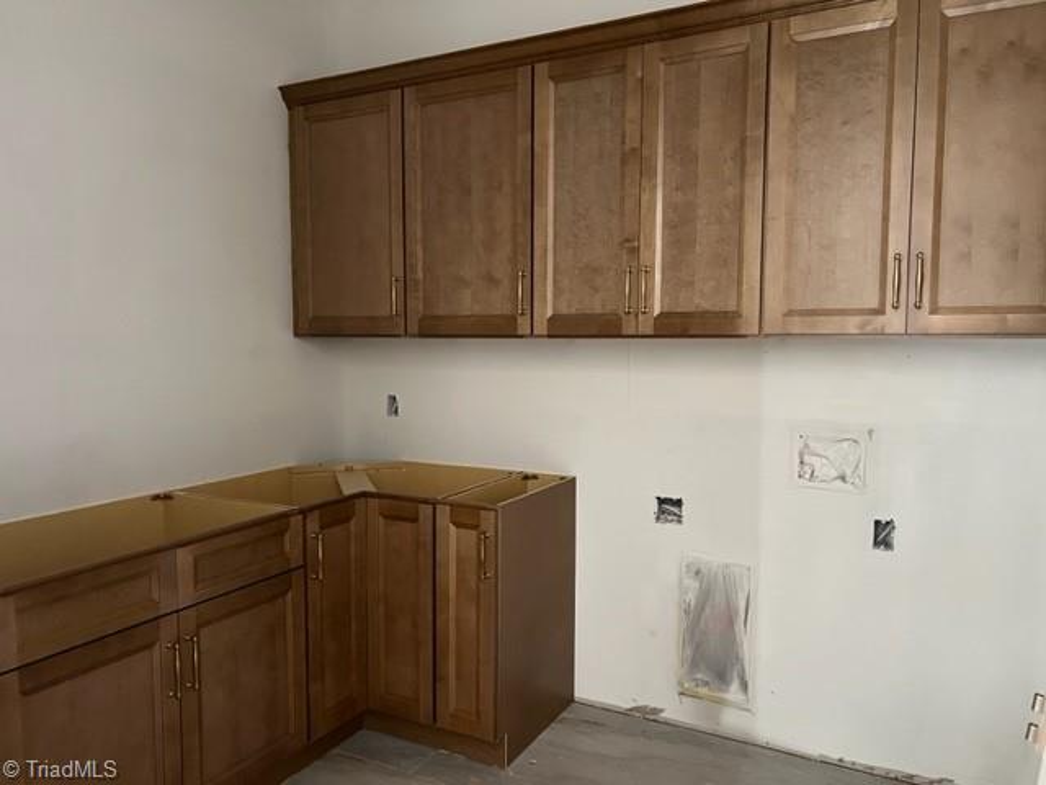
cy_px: 392
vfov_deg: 53.1
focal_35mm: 26
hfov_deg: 67.3
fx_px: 786
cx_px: 523
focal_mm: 5.7
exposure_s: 1/43
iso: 500
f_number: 1.5
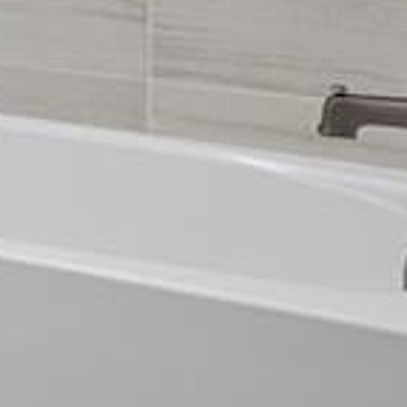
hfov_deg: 12.1
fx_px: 1543
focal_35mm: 116
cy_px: -297
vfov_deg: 13.6
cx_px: -566
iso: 640
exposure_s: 1/15
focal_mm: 19
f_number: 9.5
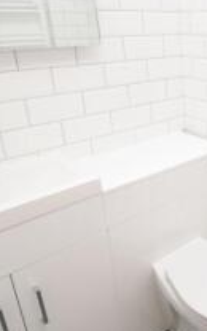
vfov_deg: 54.9
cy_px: 133
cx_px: 248
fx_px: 316
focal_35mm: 35
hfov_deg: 30.7
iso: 720
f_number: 5
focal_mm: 10
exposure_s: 1/100
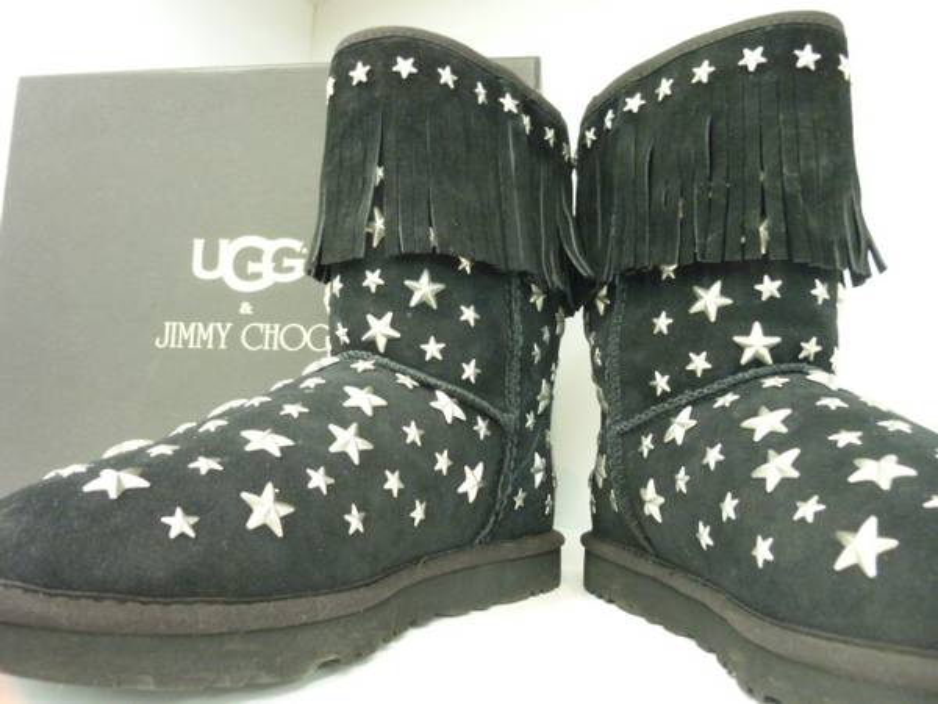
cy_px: 352
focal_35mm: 25
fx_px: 677
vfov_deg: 54.9
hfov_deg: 69.4
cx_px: 469
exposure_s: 1/13
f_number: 3.3
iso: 400
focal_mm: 4.5
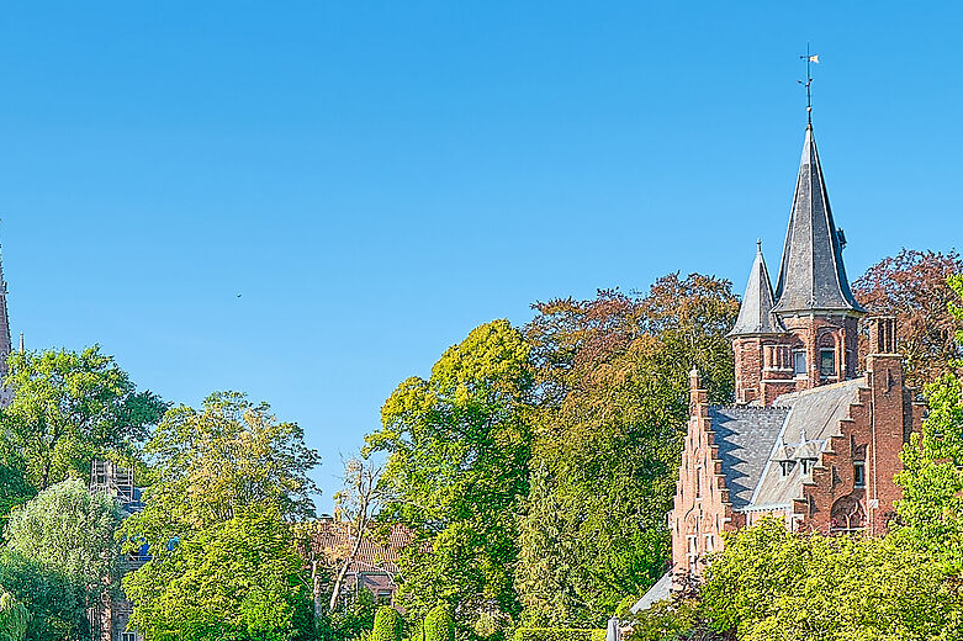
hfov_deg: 23.6
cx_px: 26
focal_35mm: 83
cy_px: 535
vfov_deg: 16.3
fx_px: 2219
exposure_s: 1/150
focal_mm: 18
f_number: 4.5
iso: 160
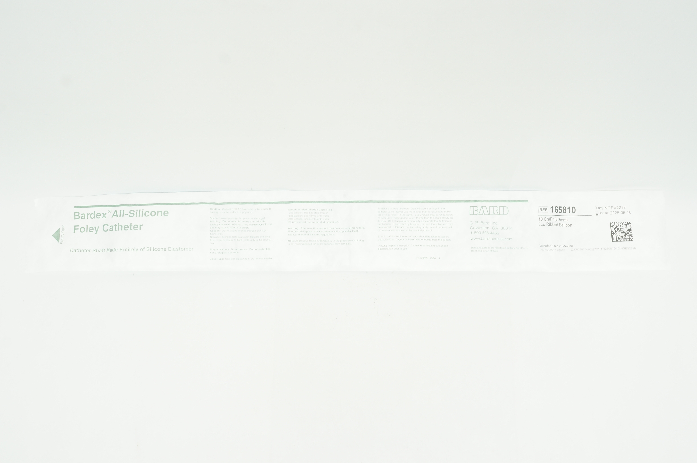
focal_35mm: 30
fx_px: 580
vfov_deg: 43.5
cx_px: 348
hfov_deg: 62.0
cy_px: 232
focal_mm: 20
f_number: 10
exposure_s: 1/15
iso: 400
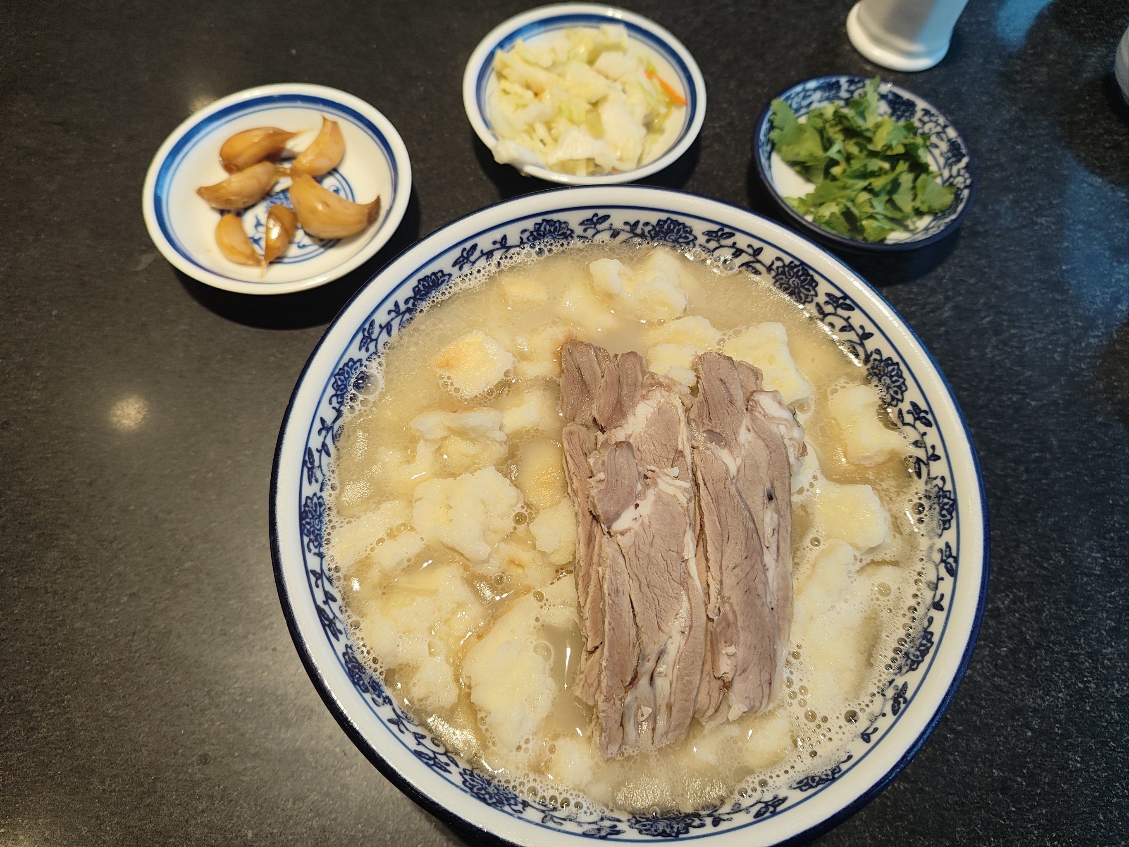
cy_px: 424
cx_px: 564
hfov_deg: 71.6
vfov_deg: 56.8
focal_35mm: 24
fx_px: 783
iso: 113
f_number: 1.65
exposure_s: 1/100
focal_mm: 5.26
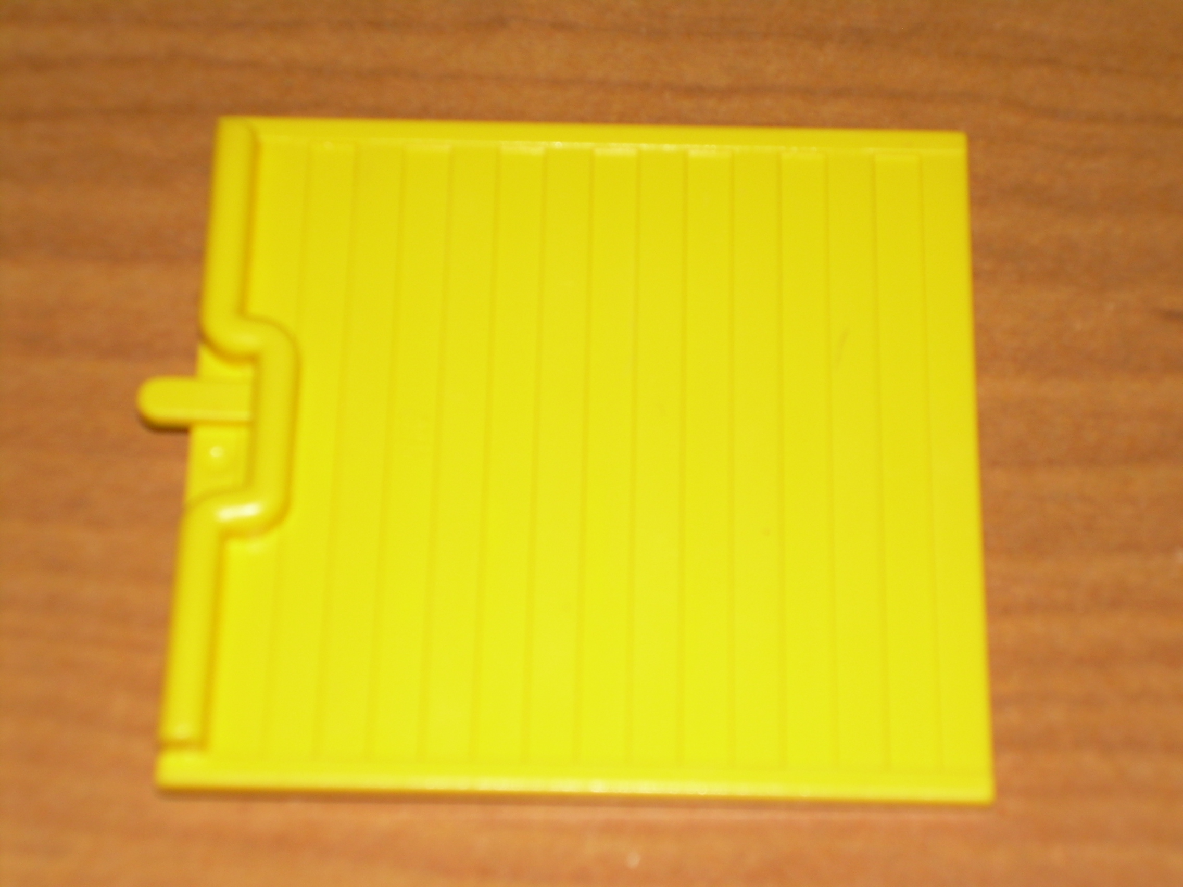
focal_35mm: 102
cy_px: 444
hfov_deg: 19.3
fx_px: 3486
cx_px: 592
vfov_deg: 14.5
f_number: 4.6
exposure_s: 1/60
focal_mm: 17.5
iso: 50
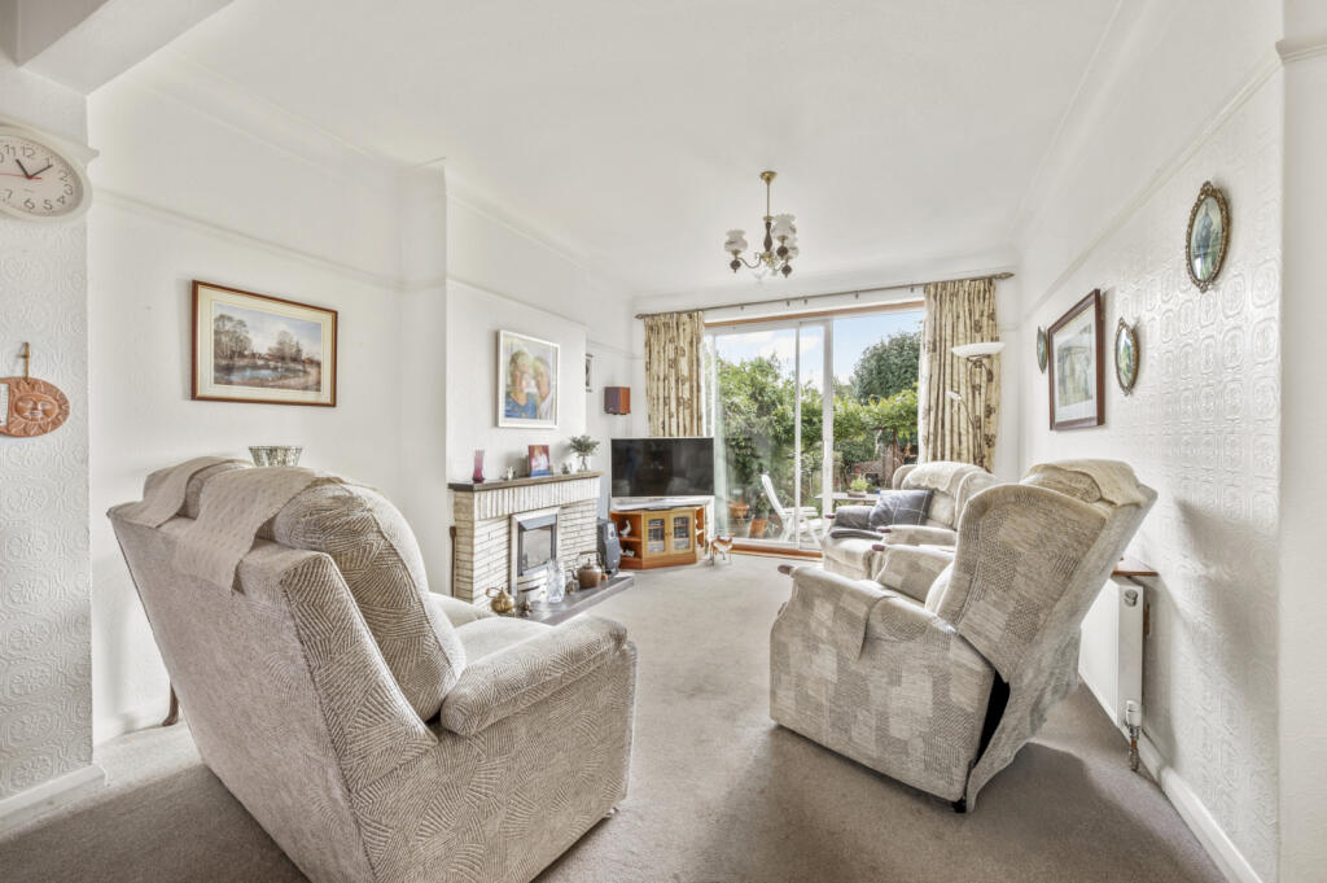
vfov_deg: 81.1
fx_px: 516
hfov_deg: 104.3
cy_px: 442
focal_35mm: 14
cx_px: 664
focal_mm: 14
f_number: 16
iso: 200
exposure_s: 1/2.5
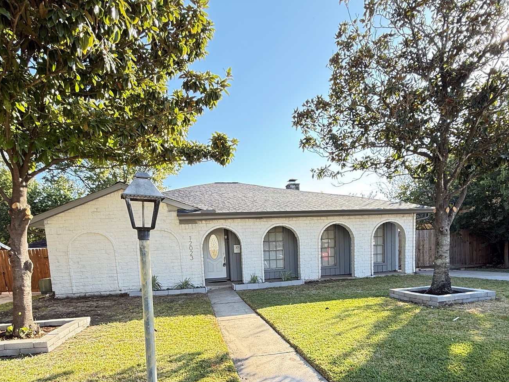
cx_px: 250
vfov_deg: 57.9
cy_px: 287
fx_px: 323
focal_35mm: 22
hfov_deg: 76.4
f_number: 2.2
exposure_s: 1/187
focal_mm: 2.22
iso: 64
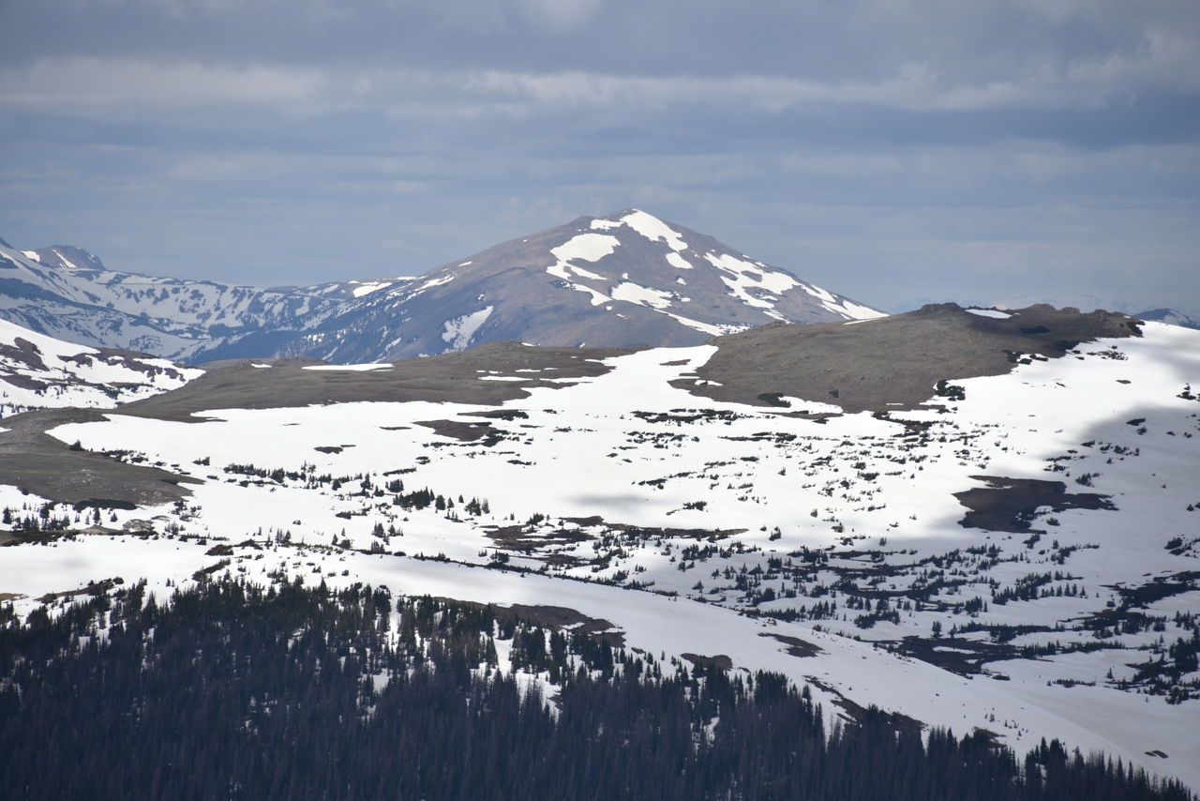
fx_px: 10002
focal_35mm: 300
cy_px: 400
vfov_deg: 4.6
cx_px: 600
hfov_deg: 6.9
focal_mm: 300
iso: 100
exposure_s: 1/640
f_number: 9
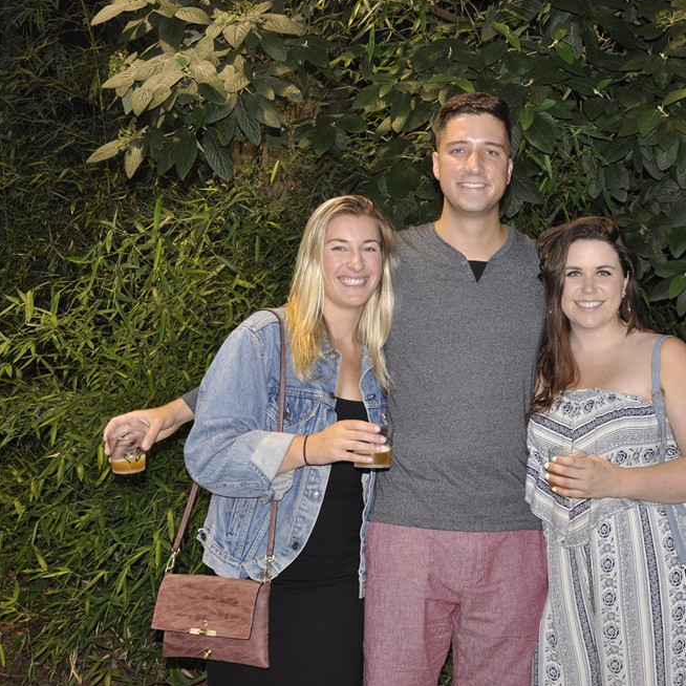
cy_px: 341
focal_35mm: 49
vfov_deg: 34.9
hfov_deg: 34.8
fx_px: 1091
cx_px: 422
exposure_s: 1/60
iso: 400
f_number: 4
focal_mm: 25
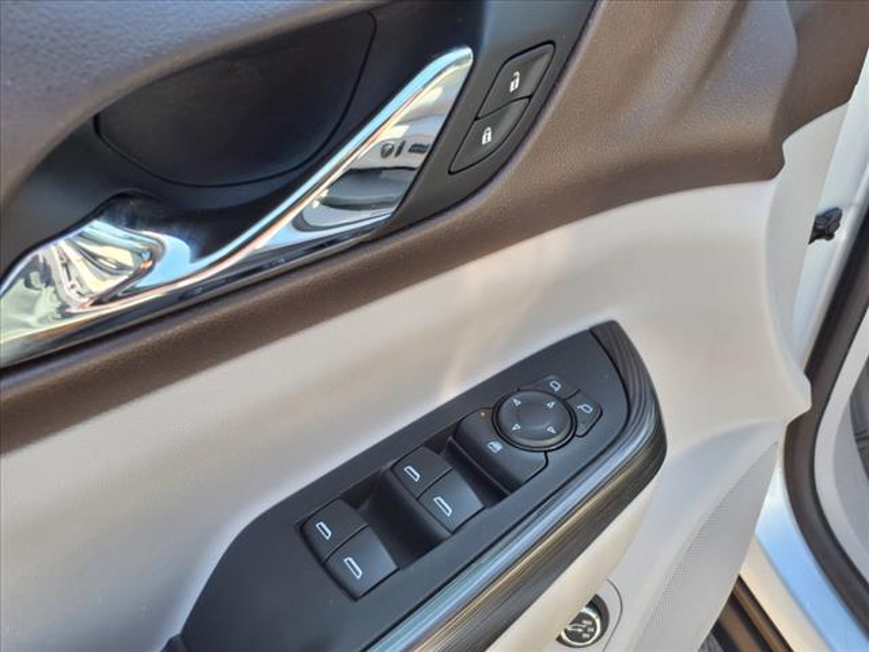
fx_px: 678
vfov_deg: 51.4
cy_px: 326
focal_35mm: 27
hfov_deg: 65.3
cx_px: 434
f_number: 1.9
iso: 40
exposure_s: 1/120
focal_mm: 3.58
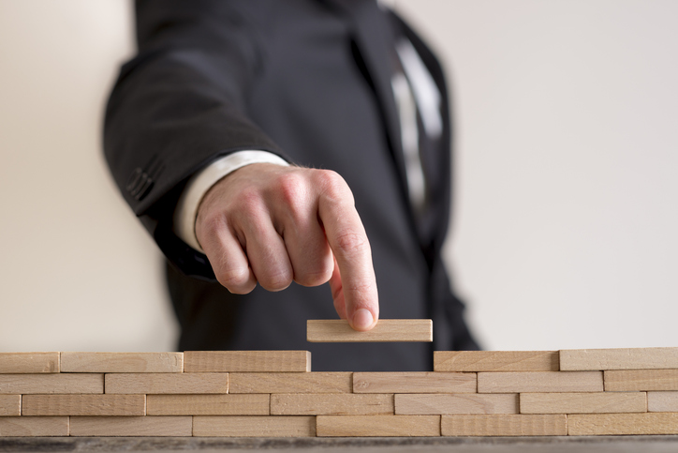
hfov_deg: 23.9
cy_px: 226
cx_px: 339
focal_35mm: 85
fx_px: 1601
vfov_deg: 16.1
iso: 100
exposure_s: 1/160
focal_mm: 85
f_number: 4
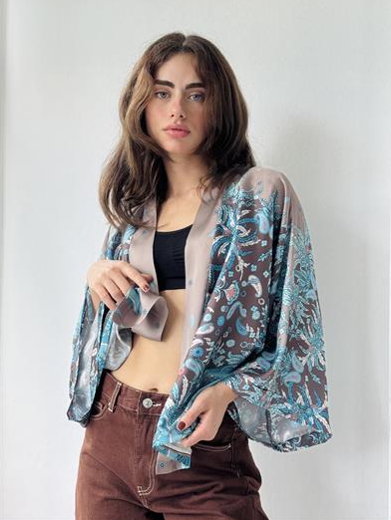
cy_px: 257
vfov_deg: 38.9
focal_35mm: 49
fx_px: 737
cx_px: 198
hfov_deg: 29.7
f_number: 1.78
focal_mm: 6.76
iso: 80
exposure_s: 1/140
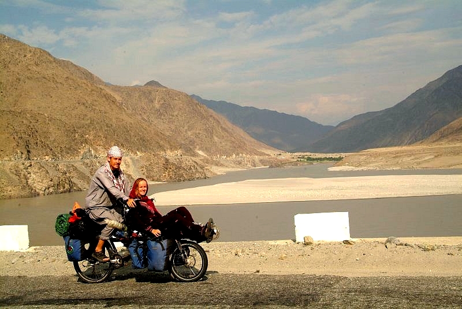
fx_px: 604
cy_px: 154
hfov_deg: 41.9
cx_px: 231
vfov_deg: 28.7
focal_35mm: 47
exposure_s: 1/500
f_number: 11
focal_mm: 31
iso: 400
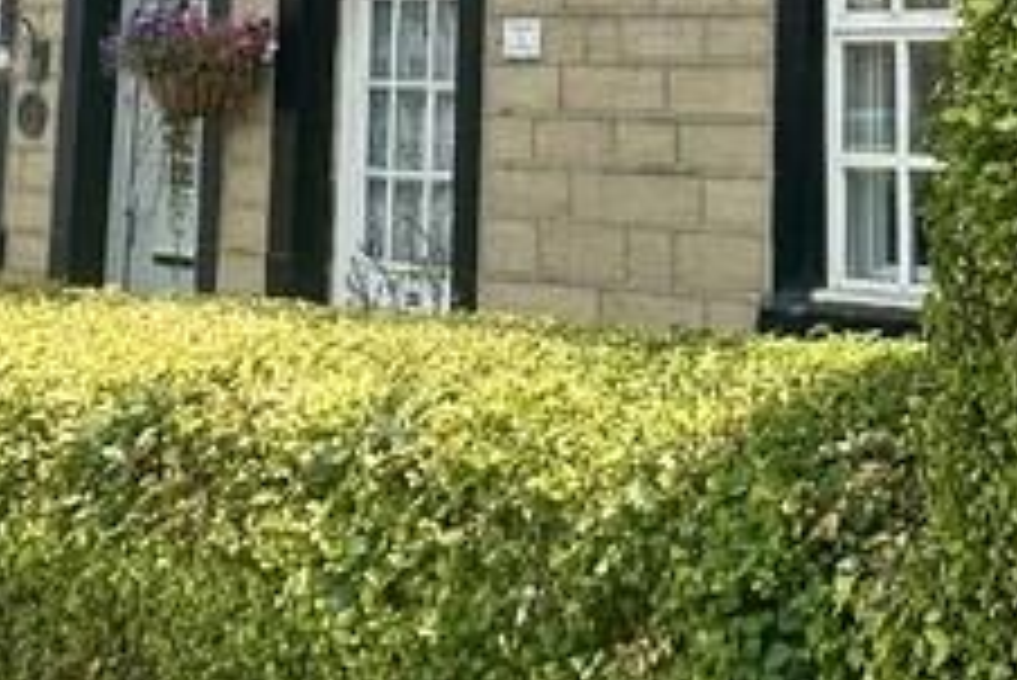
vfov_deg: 18.4
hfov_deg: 28.5
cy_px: -324
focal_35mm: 66
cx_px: 1035
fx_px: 1866
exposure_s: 1/1366
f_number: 2.2
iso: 50
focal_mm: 2.22
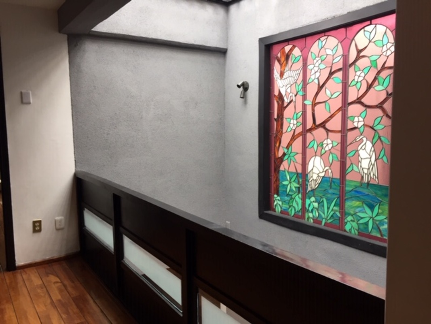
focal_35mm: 29
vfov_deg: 48.2
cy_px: 162
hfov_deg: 61.6
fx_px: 361
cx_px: 216
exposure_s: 1/30
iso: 32
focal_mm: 4.15
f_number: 2.2
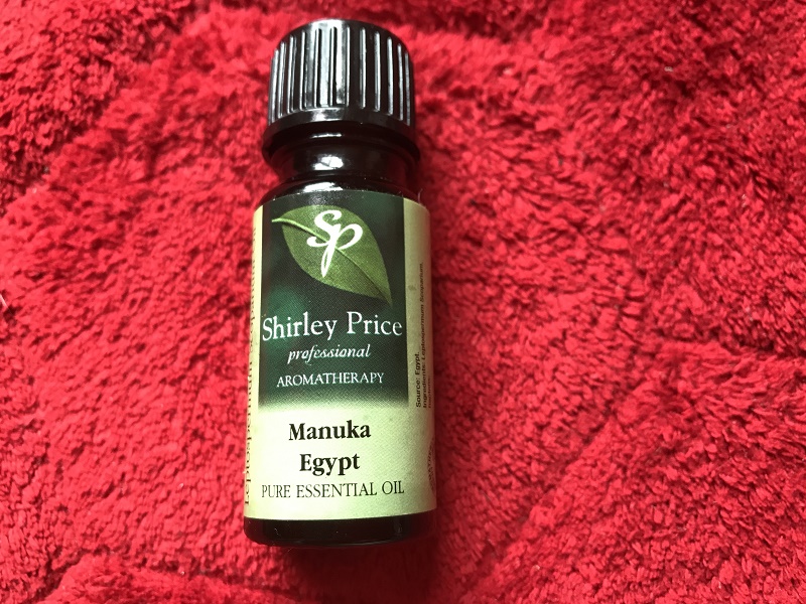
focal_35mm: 28
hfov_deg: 63.4
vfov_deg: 49.7
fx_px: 652
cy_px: 302
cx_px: 403
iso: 25
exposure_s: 1/30
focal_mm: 3.99
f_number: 1.8
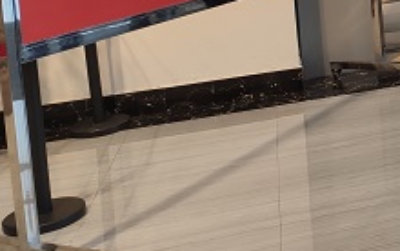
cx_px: 540
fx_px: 818
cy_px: -102
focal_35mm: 75
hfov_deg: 23.7
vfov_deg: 16.2
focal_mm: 4.77
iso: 247
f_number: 1.75
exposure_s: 1/33
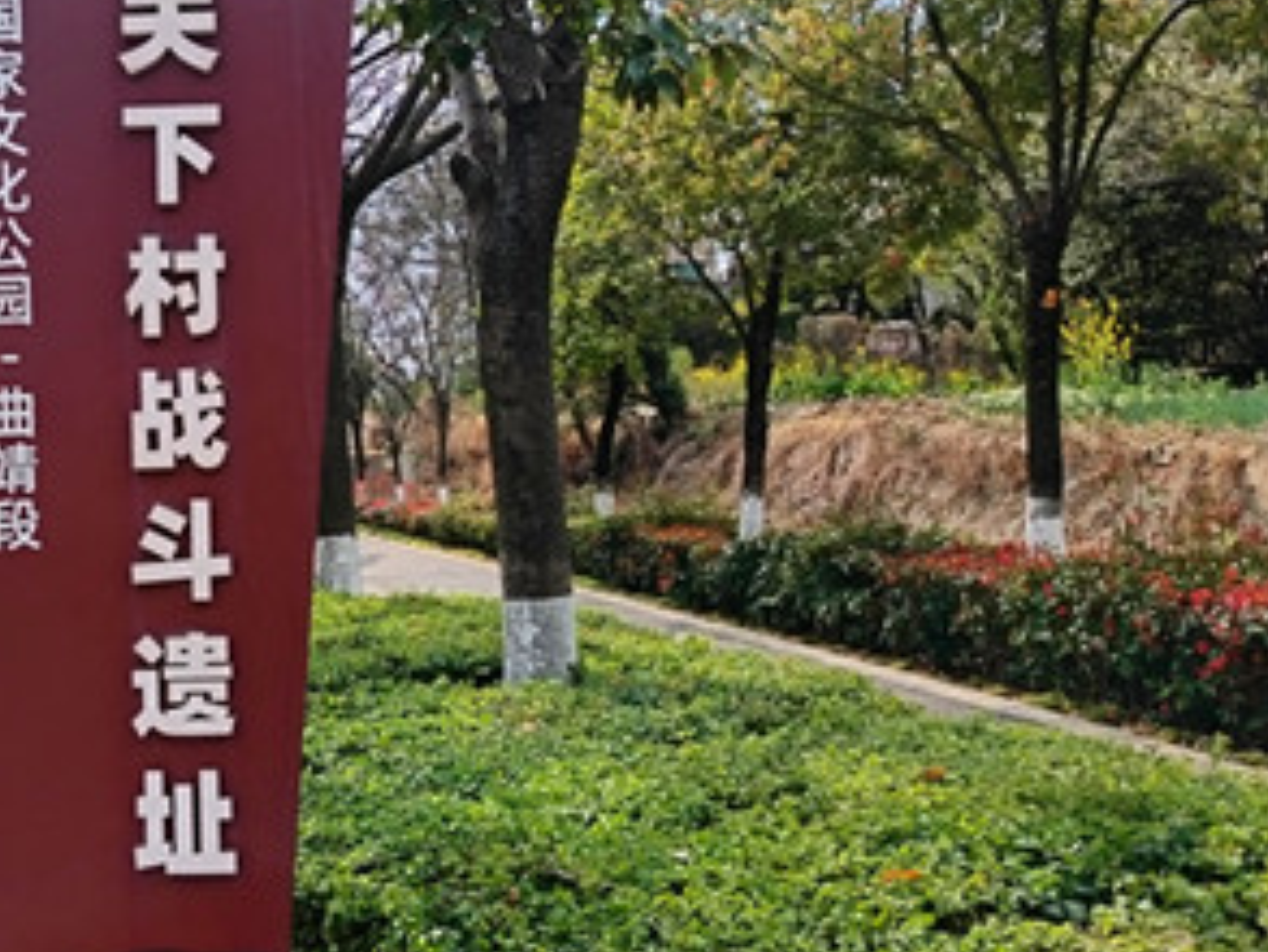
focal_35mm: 41
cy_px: 470
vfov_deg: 35.2
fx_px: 1502
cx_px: 208
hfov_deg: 43.1
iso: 100
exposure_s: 1/394
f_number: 1.75
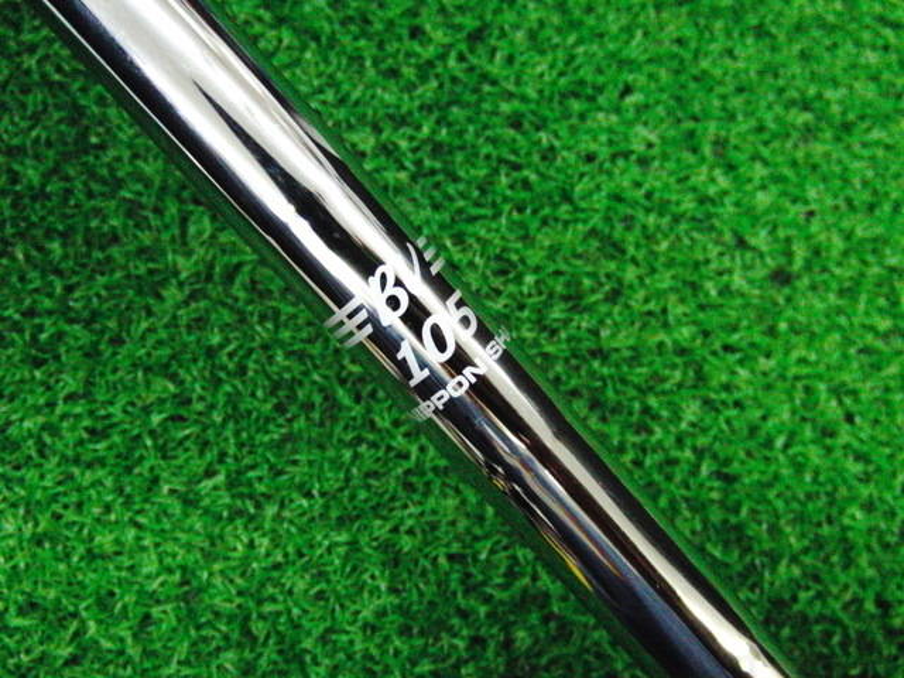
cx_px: 452
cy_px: 339
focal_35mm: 37
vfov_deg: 38.7
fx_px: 966
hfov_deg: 50.1
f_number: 3.6
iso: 3200
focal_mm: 6.42
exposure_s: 1/250
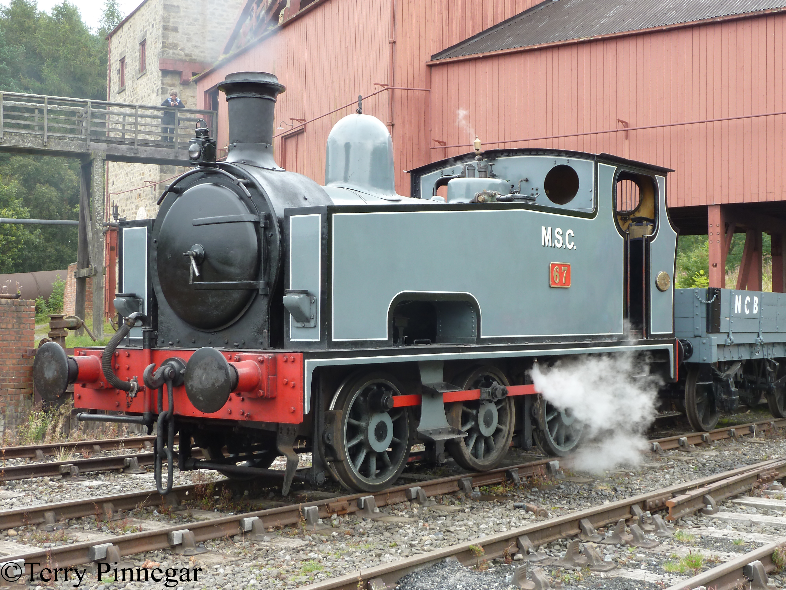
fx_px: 1181
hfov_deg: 36.8
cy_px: 295
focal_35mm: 52
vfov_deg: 28.0
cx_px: 393
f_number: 3.8
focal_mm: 8.5
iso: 80
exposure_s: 1/80
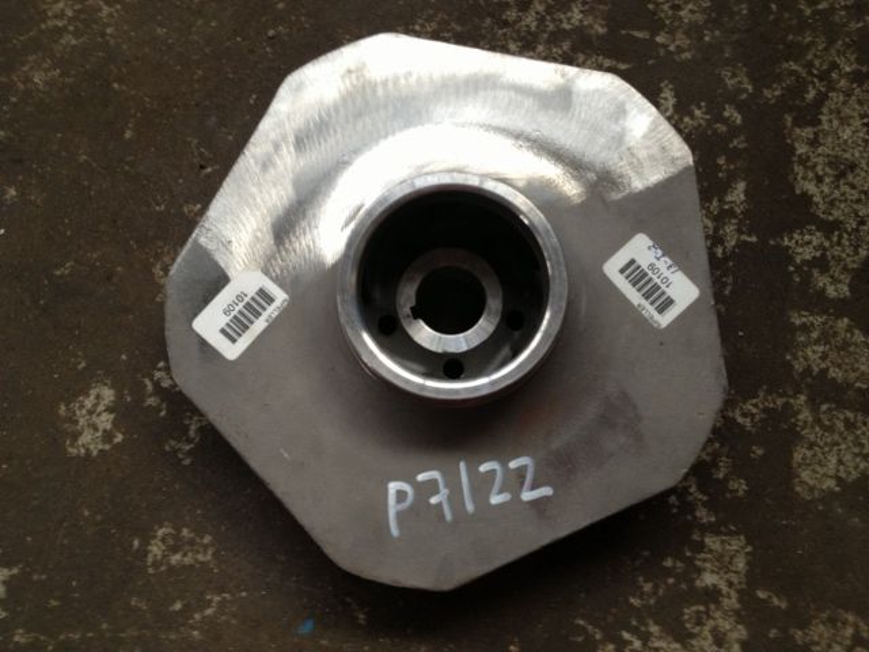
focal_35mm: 35
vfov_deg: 40.7
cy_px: 326
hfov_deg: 52.6
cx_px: 434
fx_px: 879
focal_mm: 4.28
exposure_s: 1/20
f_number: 2.4
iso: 100
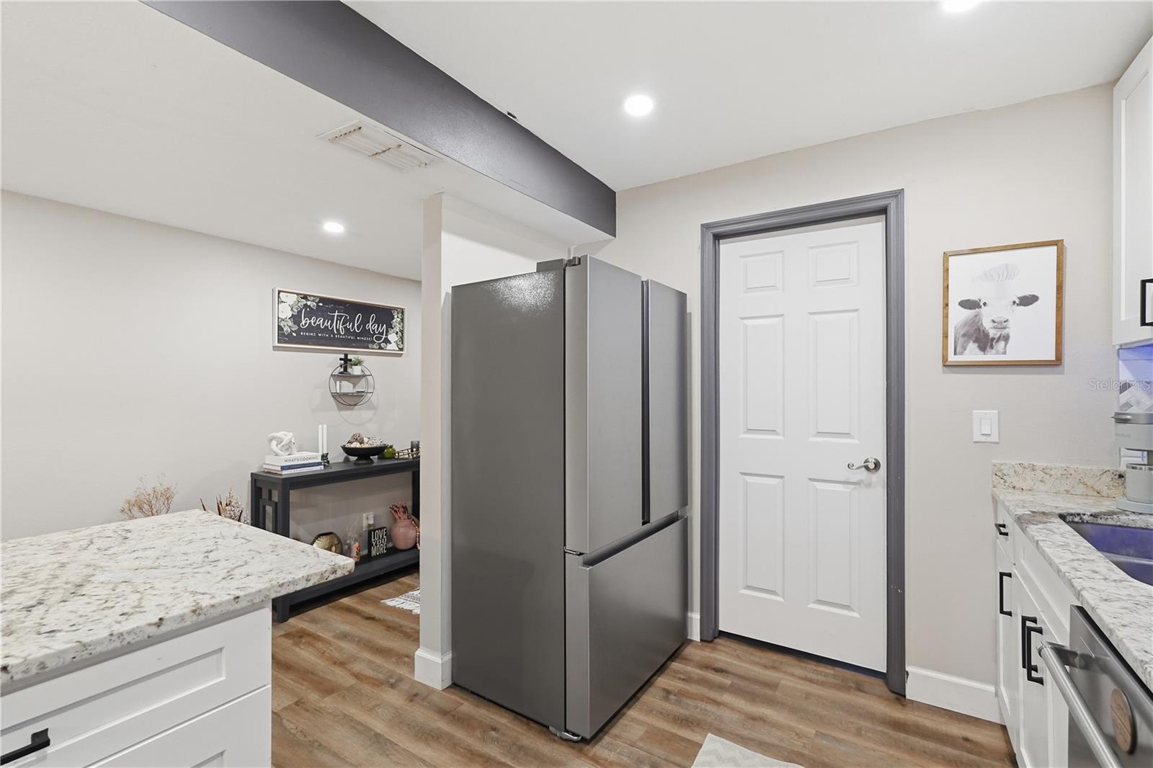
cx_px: 576
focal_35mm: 16
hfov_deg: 95.0
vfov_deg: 72.0
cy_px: 384
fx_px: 528
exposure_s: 1/400
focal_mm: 16.5
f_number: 7.1
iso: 3200
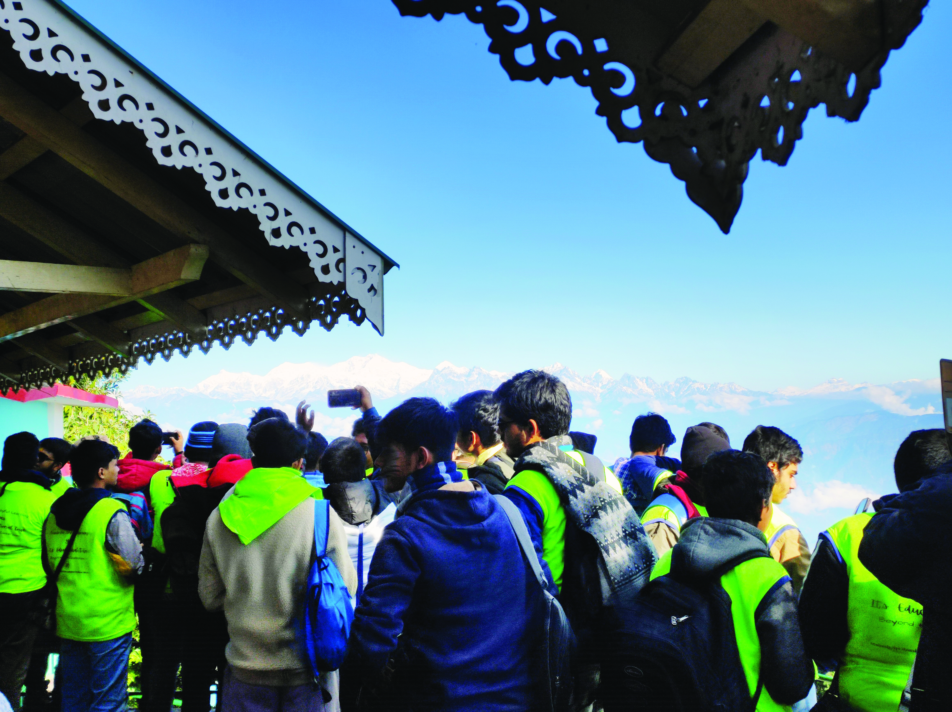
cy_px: 356
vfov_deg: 74.6
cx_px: 476
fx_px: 467
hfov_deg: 91.1
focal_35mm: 17
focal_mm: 4.74
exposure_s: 1/707
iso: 50
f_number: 1.79
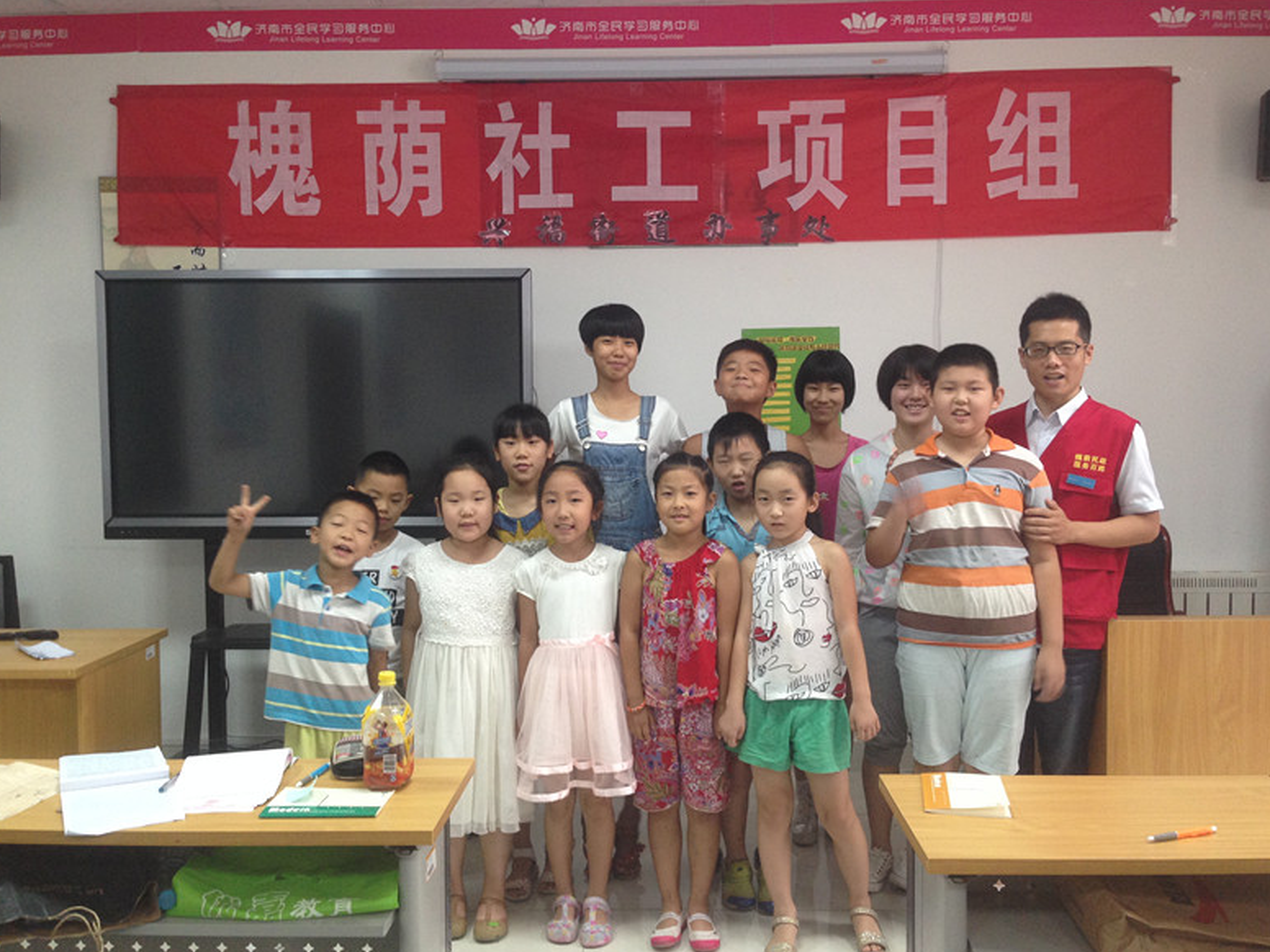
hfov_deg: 54.0
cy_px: 471
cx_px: 643
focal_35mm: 34
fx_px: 1247
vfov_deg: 41.8
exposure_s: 1/20
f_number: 2.4
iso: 100
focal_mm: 4.12
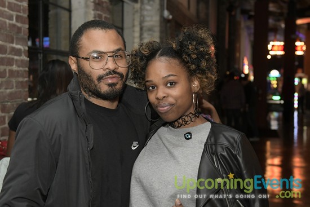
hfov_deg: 31.9
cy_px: 104
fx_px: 543
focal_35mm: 63
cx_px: 155
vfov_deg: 21.6
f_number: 4
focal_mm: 42
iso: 2000
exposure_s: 1/100
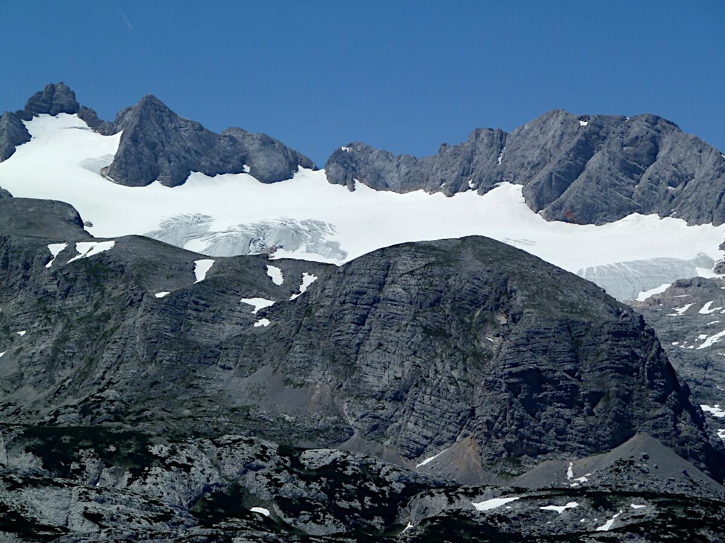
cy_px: 272
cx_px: 362
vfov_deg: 10.1
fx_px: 3079
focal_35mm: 147
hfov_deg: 13.4
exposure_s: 1/800
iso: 80
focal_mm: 24.1
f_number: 5.6
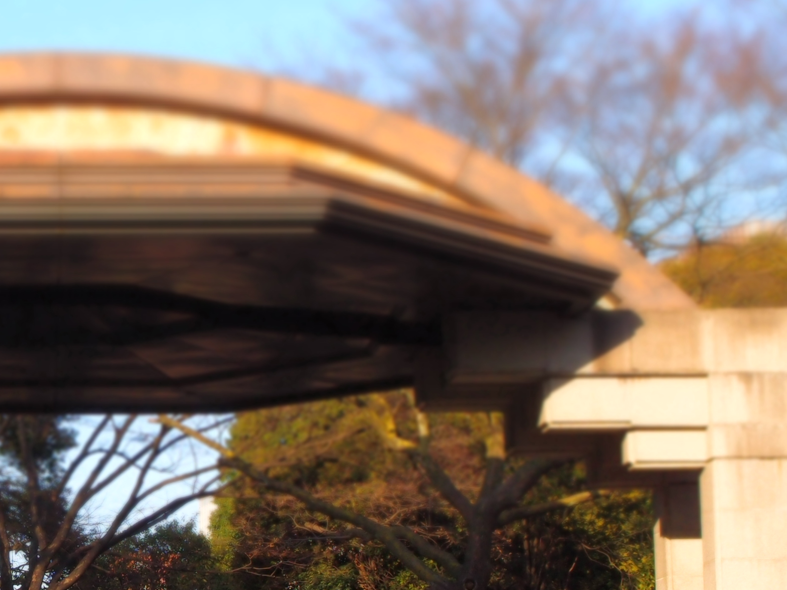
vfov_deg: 13.9
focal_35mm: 106
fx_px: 2410
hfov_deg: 18.2
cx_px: 58
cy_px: 413
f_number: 3.5
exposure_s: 1/500
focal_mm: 9.87
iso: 100
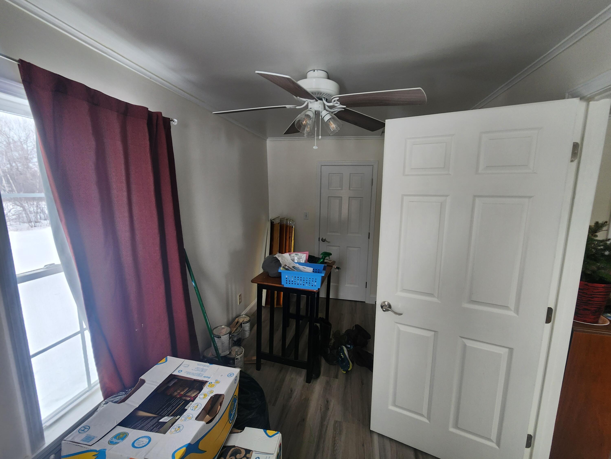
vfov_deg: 89.9
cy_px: 230
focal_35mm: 13
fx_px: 229
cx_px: 306
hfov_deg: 106.2
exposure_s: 1/60
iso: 160
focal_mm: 2.2
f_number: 2.2
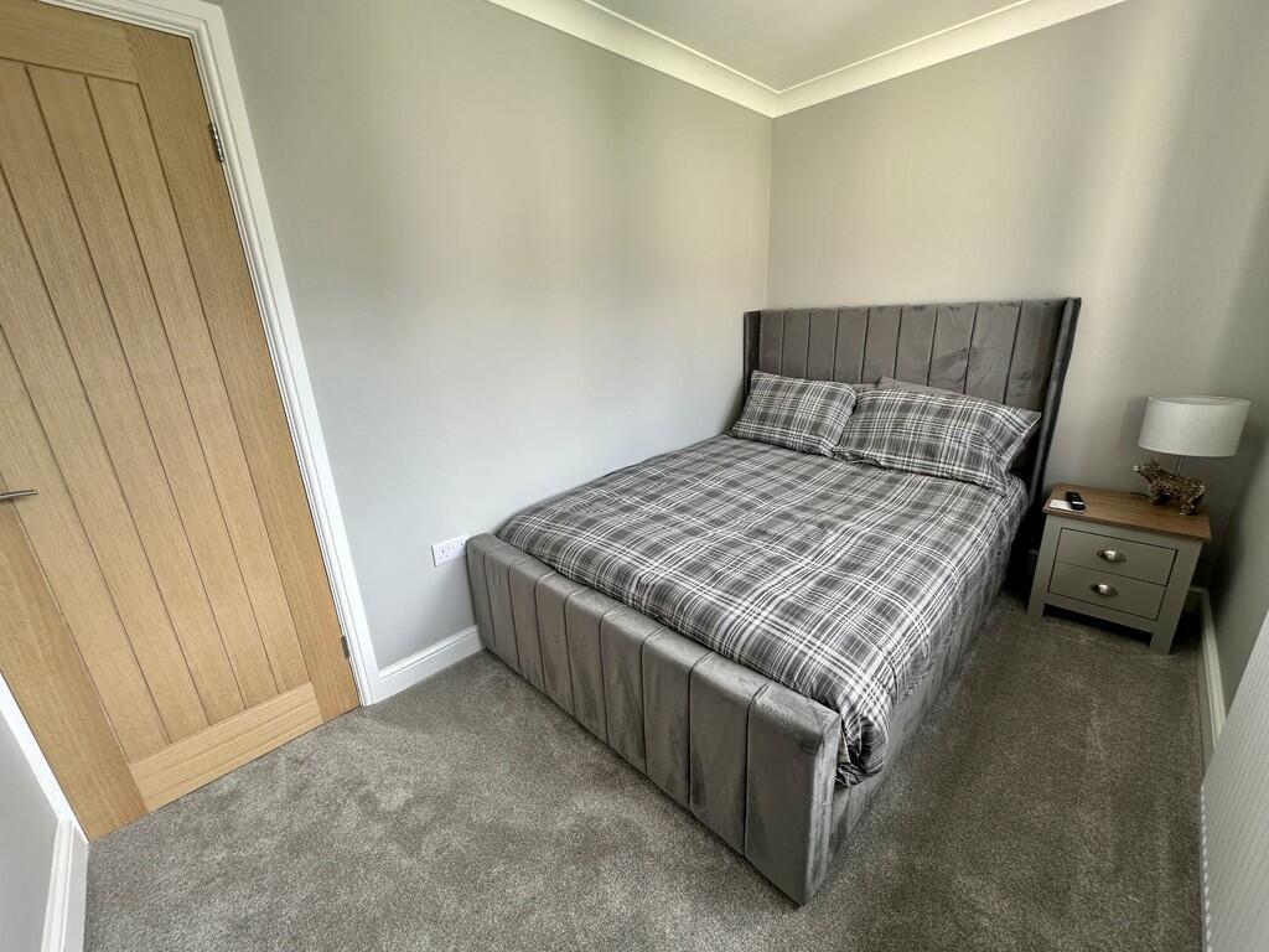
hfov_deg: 102.1
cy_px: 476
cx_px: 634
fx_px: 513
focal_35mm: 14
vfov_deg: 85.7
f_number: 2.2
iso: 50
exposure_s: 1/99
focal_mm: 2.22
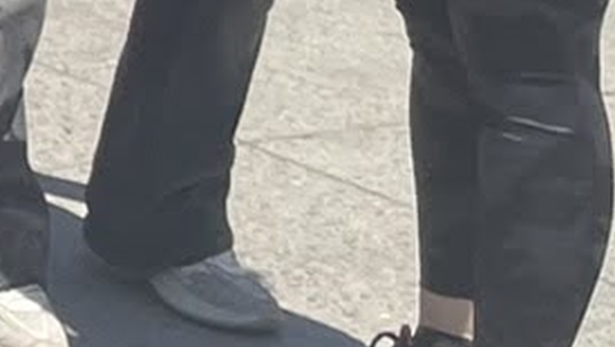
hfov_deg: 8.1
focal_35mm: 203
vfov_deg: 5.6
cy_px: -647
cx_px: -1536
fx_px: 3312
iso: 32
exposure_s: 1/3663
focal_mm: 5.1
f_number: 1.6
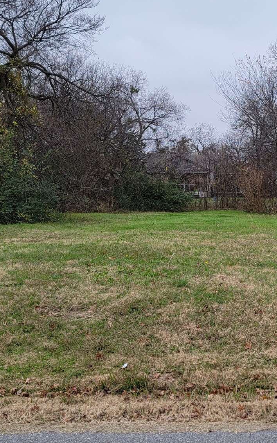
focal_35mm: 46
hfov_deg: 27.2
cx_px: 235
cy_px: 228
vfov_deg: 43.5
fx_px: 556
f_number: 1.8
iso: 16
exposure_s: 1/284
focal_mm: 6.7
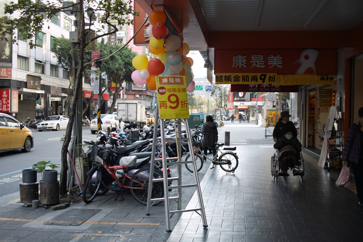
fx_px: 413
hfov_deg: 47.4
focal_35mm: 41
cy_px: 121
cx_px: 182
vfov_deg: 32.6
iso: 100
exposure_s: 1/125
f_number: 2.8
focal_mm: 24.2
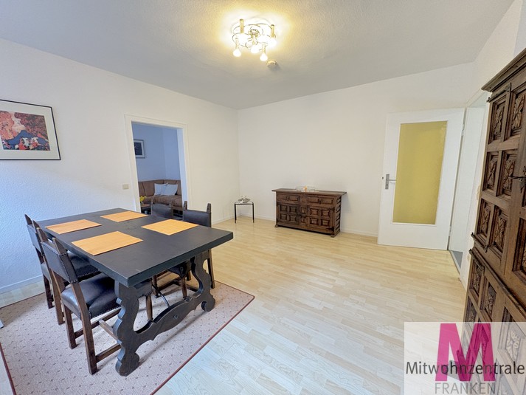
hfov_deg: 102.1
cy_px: 198
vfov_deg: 85.7
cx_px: 263
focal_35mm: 14
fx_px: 213
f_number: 2.2
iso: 500
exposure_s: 1/50
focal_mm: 2.22
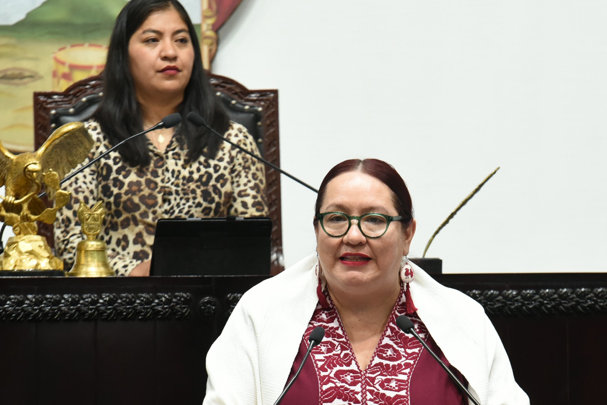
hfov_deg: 7.0
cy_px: 292
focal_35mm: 296
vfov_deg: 4.6
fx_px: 4991
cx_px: 354
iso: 2500
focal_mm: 200
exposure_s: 1/125
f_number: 6.3
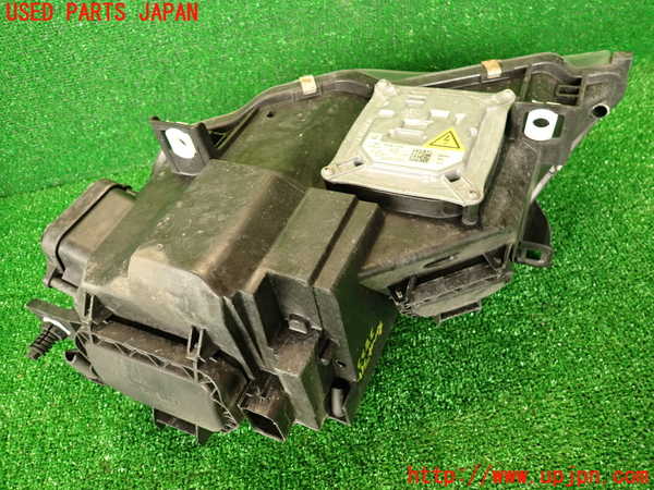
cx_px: 327
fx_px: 472
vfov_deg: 54.9
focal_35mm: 25
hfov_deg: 69.4
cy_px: 245
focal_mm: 4.5
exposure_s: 1/30
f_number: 2
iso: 200
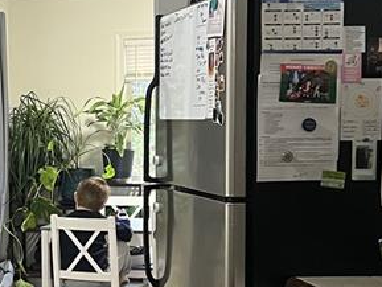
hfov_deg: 20.3
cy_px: 172
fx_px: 1016
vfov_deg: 16.1
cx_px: -37
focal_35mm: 92
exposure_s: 1/60
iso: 320
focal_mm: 5.7
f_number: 1.5
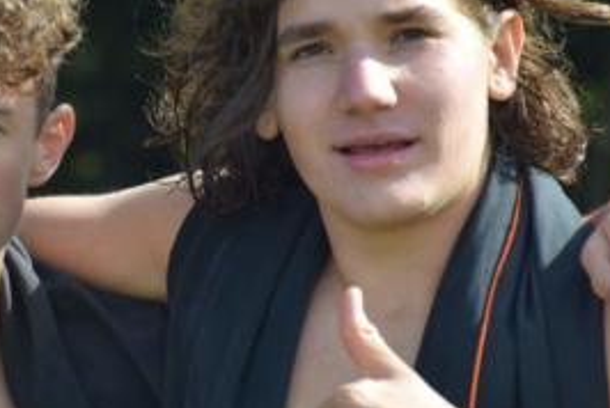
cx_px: 190
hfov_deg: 5.2
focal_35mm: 395
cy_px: 179
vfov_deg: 3.5
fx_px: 6700
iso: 500
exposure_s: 1/1000
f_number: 5.6
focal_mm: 140
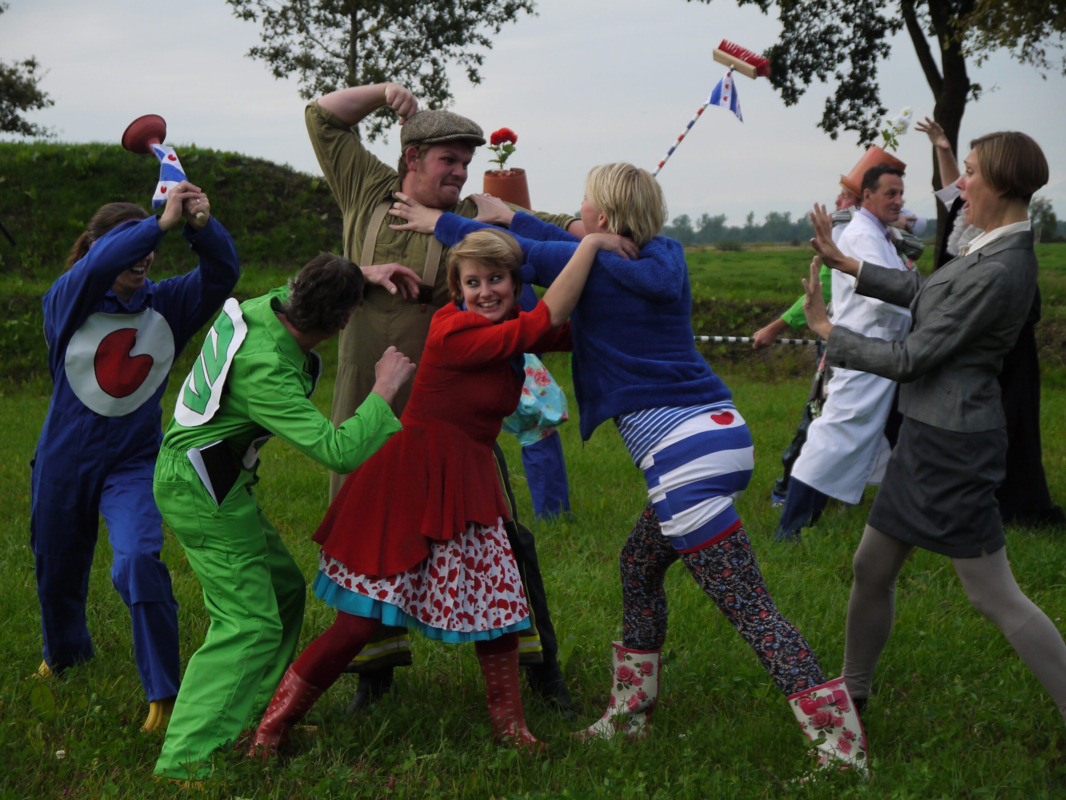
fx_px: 2402
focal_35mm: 78
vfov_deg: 18.9
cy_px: 400
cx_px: 533
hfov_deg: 25.0
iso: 400
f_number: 5.5
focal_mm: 39
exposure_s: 1/250
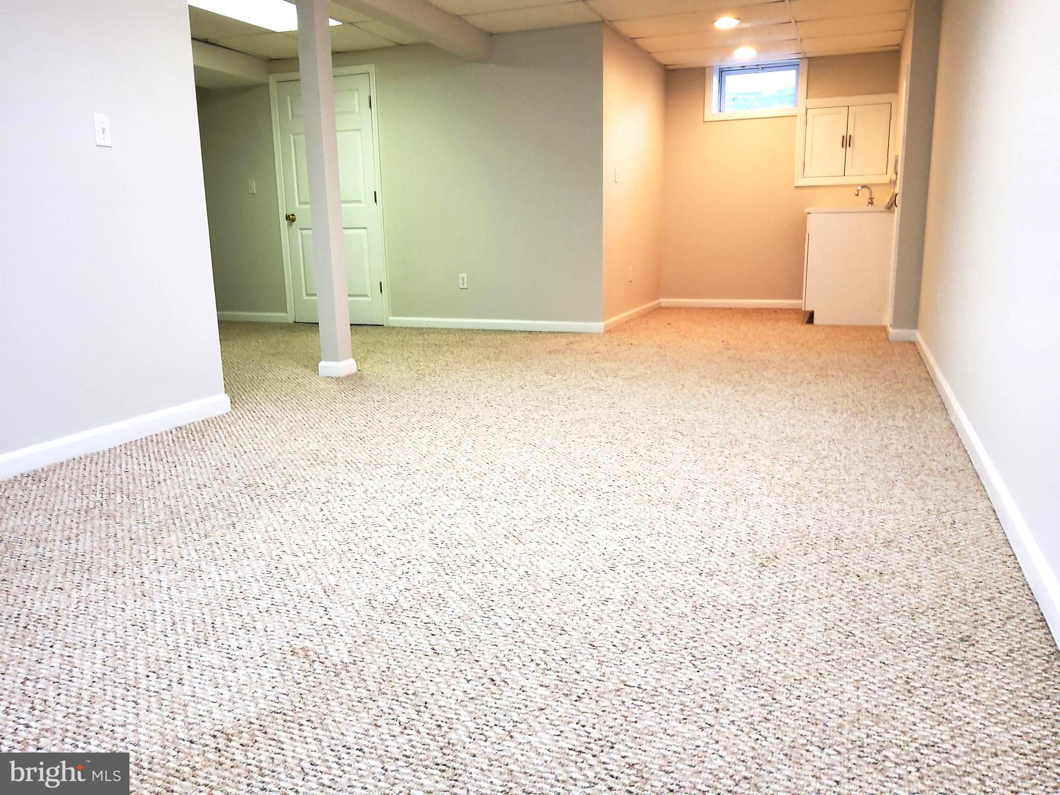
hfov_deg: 67.3
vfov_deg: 53.1
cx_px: 530
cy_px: 398
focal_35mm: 26
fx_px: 796
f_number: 2
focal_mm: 3.08
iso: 160
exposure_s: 1/40
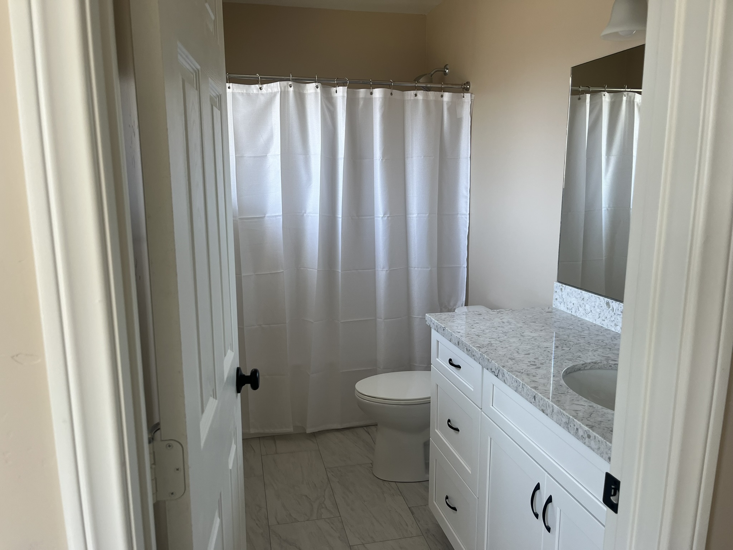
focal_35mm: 26
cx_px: 366
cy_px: 275
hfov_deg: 67.3
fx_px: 551
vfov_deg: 53.1
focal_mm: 5.1
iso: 64
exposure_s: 1/121
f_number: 1.6
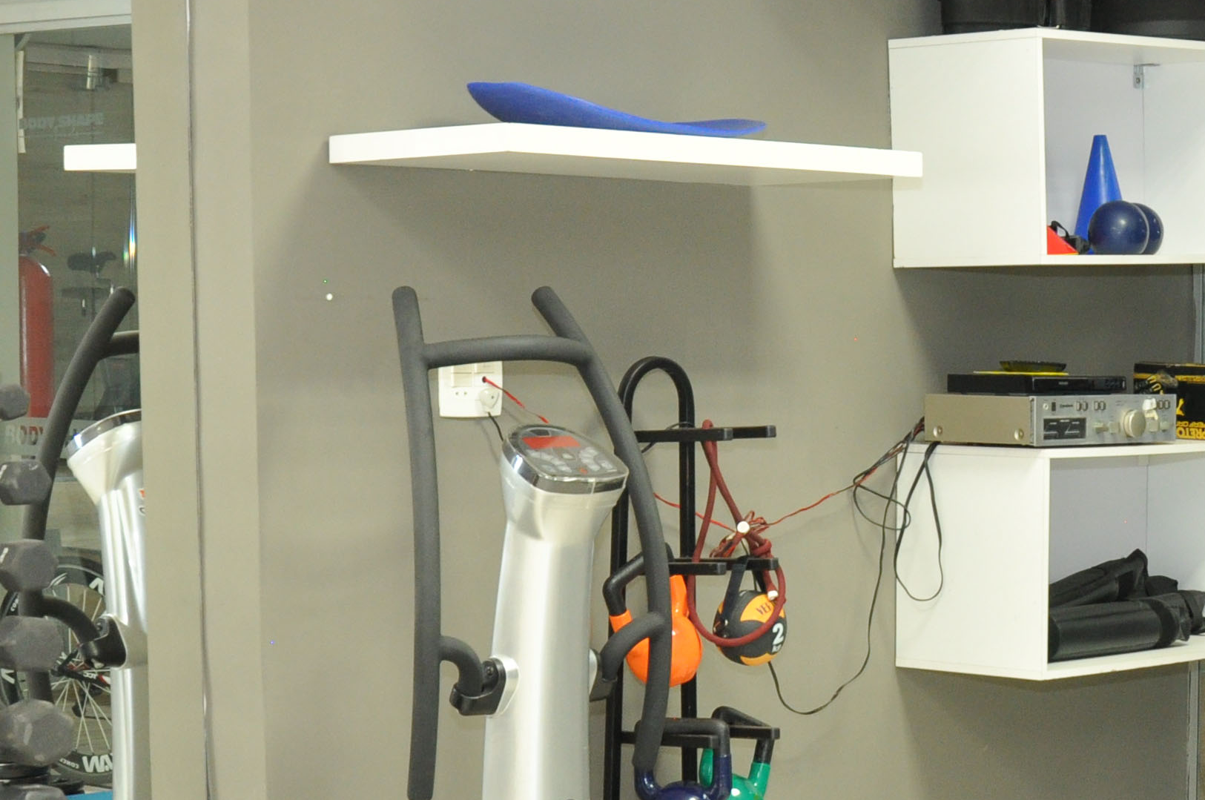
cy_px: 577
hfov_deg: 20.9
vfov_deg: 14.3
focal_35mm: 95
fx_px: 3176
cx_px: 1127
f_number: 6.3
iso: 640
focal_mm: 24
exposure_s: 1/15
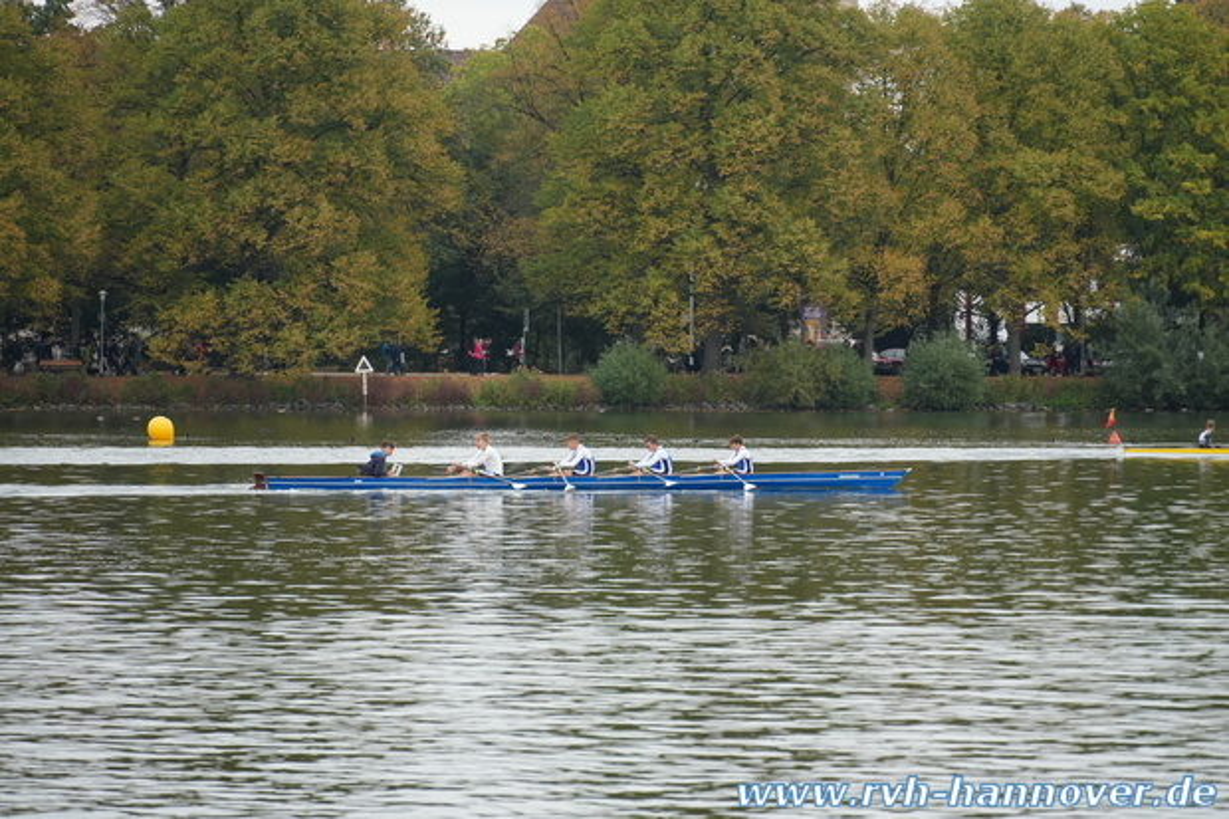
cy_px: 410
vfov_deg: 6.8
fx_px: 6911
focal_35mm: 202
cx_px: 614
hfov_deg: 10.2
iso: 640
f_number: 5.6
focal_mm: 135
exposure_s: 1/250
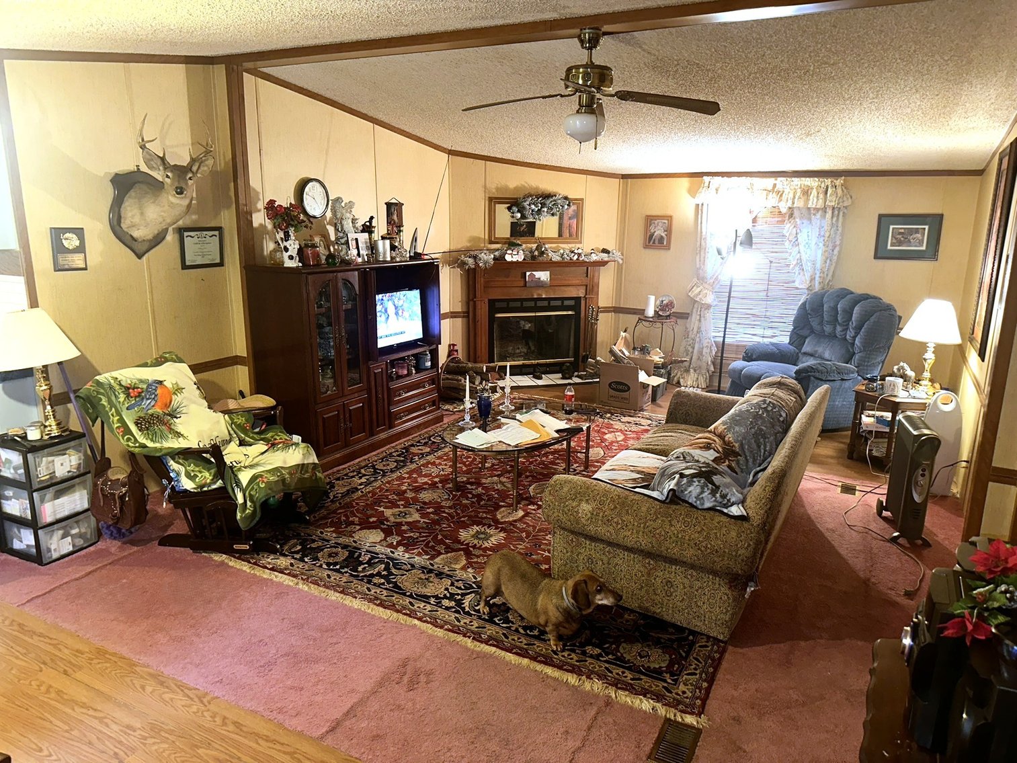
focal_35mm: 24
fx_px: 705
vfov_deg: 56.8
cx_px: 508
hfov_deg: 71.6
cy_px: 382
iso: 160
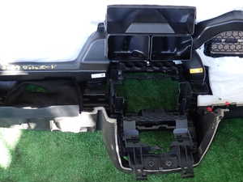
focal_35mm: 50
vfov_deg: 29.0
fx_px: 351
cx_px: 139
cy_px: 65
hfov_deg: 38.1
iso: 200
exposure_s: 1/100
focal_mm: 4.5
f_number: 2
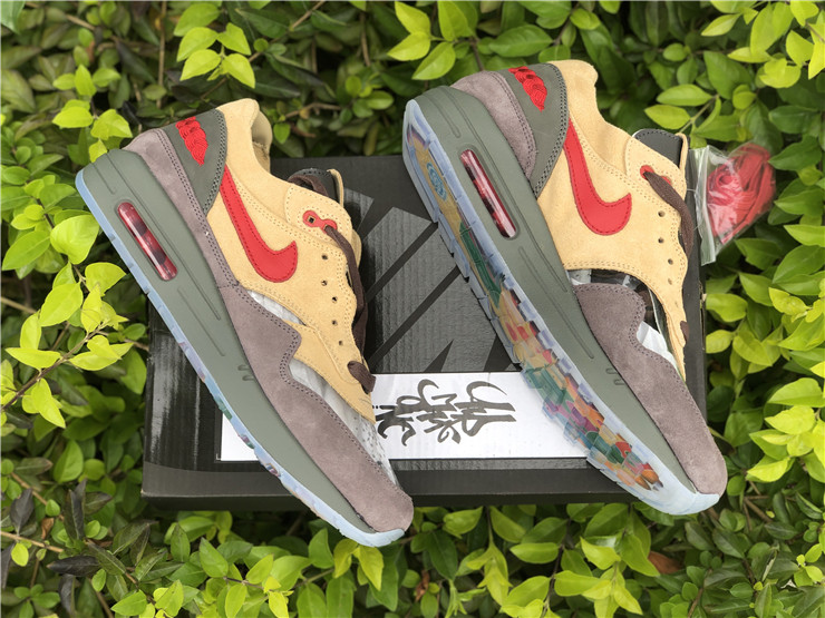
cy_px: 309
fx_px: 1239
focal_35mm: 52
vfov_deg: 28.0
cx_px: 412
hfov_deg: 36.8
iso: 16
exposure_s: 1/134
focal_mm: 6
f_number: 2.4
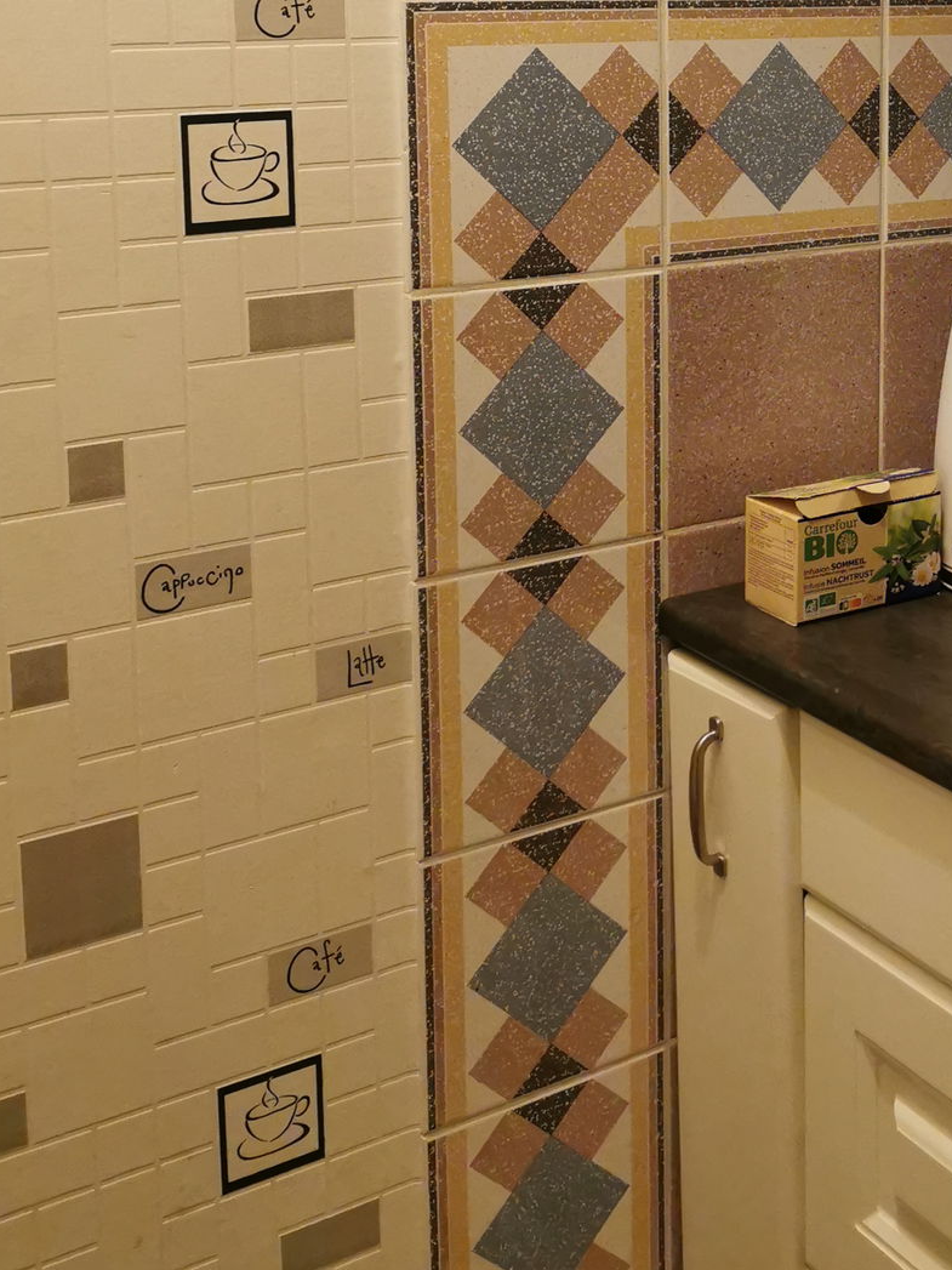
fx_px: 2017
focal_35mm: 55
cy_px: 187
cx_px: 900
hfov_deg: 25.5
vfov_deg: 33.5
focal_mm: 5.56
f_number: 1.6
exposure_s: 1/60
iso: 320
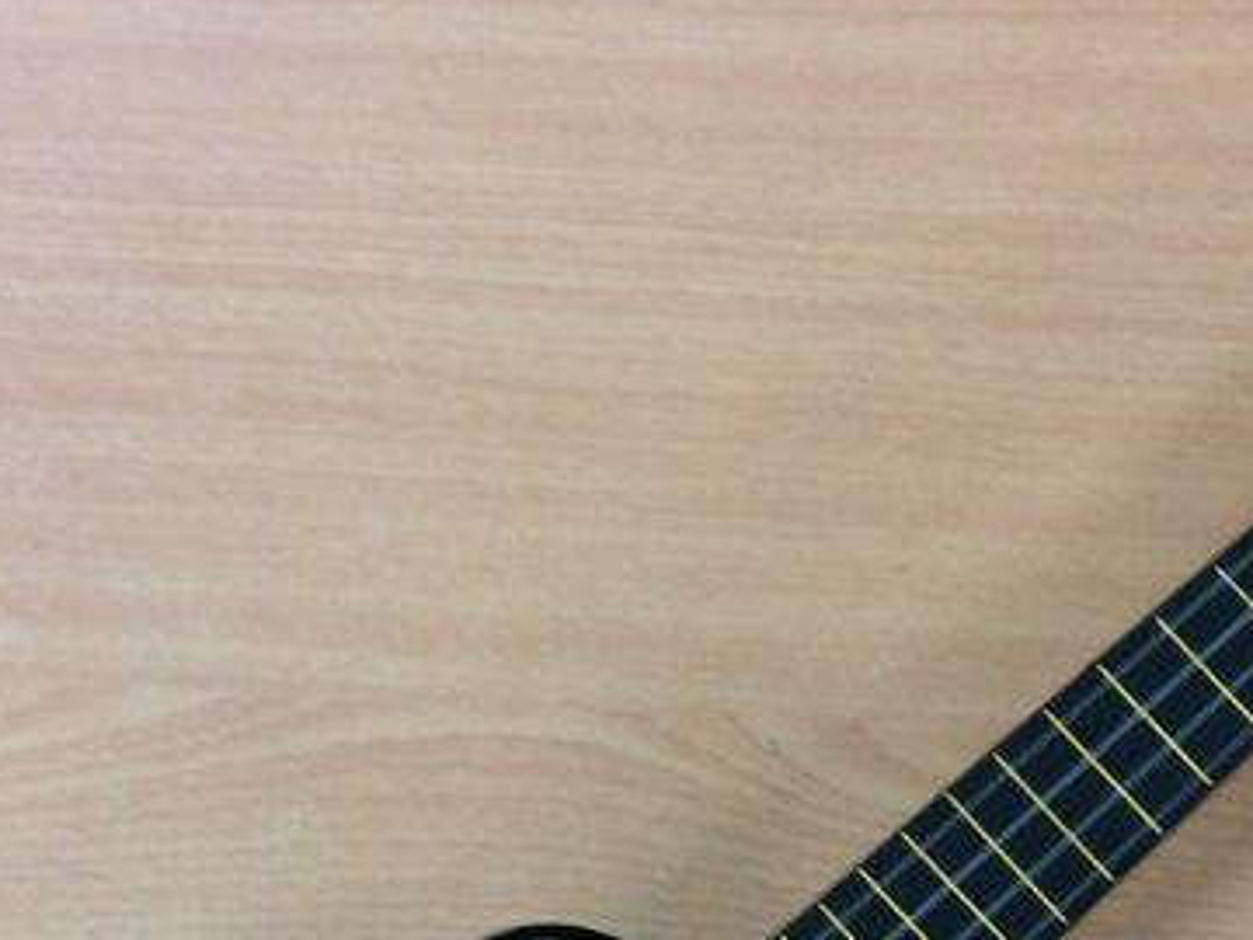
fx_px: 2570
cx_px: 818
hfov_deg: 27.3
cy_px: 1034
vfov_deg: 19.8
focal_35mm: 71
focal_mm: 3.3
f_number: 2.4
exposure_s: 1/25
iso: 50
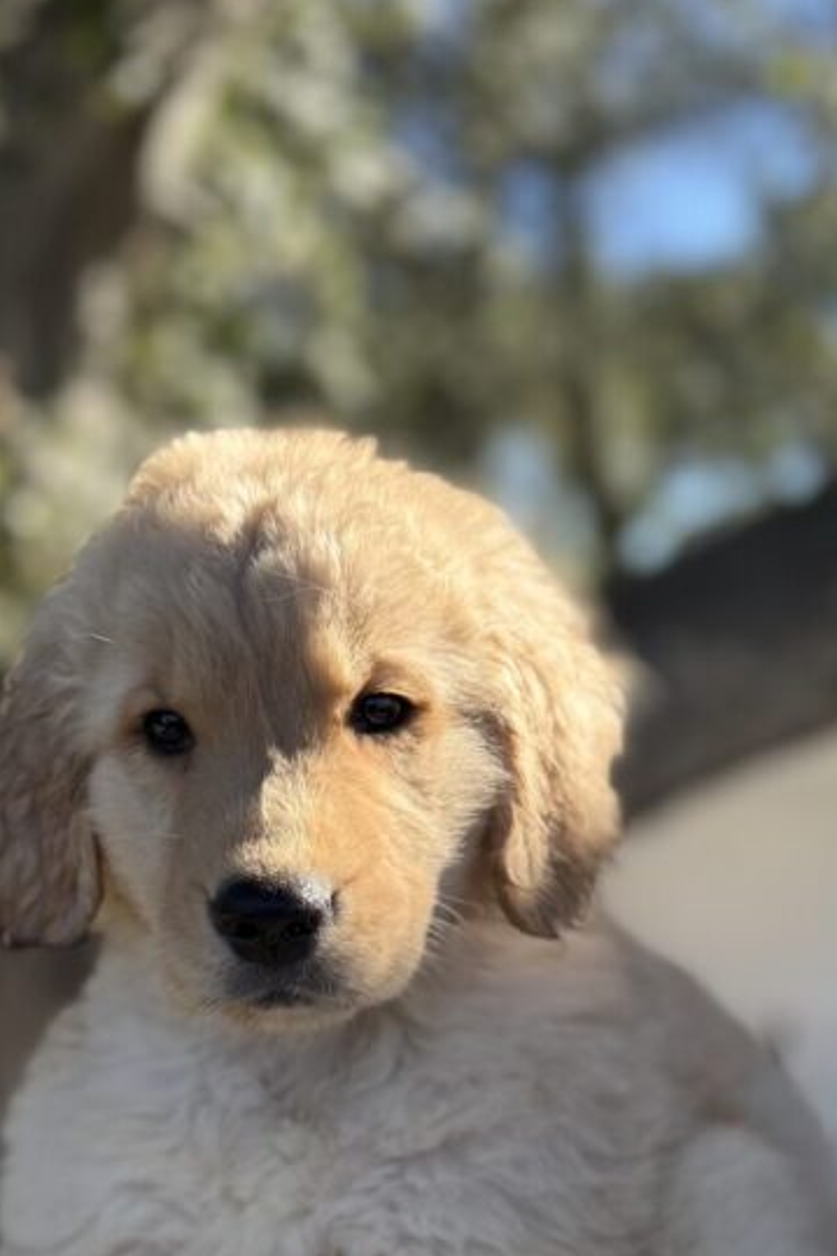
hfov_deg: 26.9
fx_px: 1745
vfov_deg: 37.8
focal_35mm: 50
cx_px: 345
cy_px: 1044
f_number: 1.78
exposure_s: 1/1812
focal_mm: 6.76
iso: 80
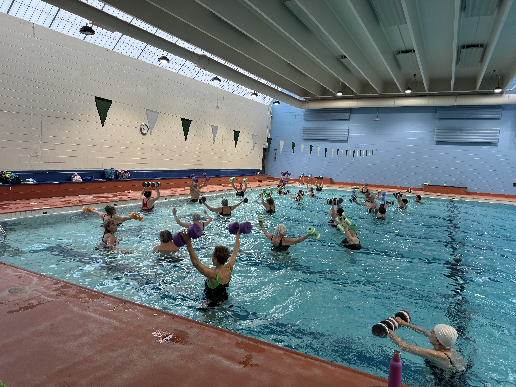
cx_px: 258
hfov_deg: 71.6
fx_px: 358
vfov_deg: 56.8
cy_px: 194
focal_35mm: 24
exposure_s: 1/120
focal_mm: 6.86
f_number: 1.78
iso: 100
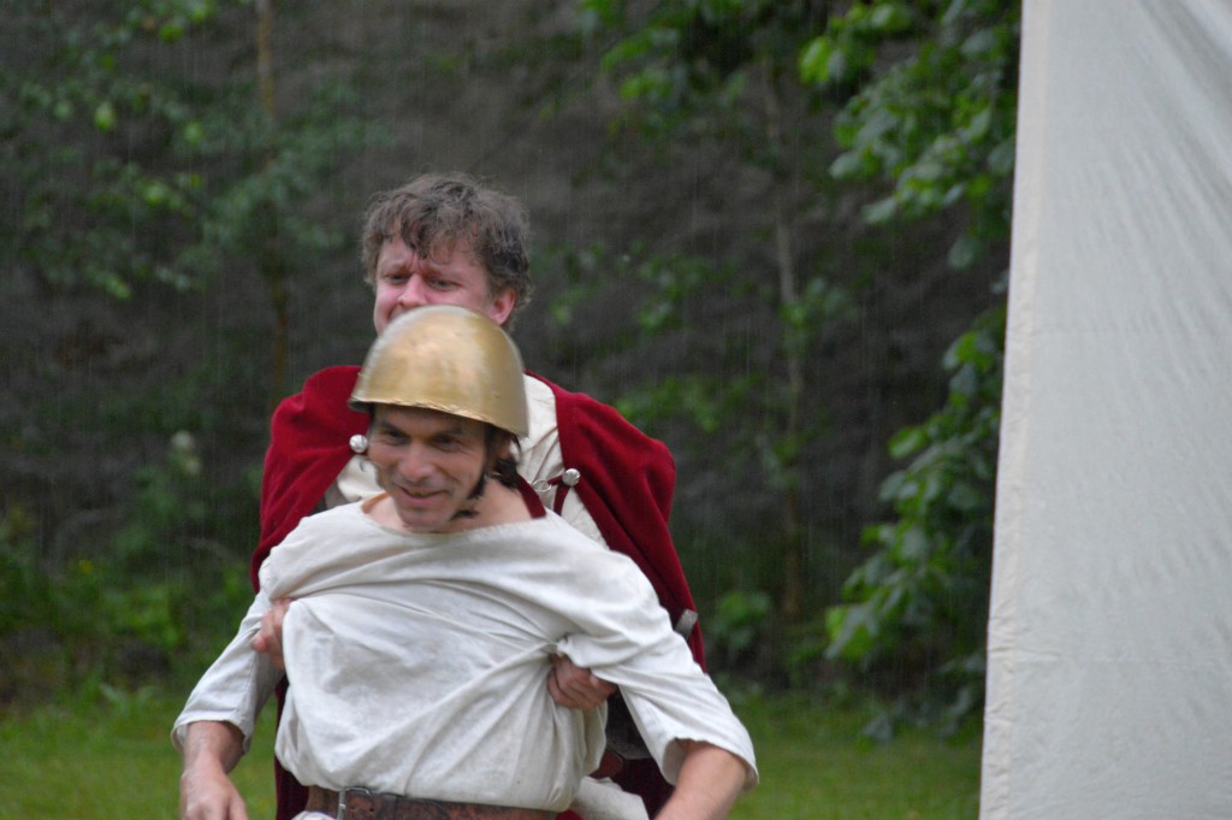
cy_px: 410
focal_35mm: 300
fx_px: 10258
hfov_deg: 6.9
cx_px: 616
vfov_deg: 4.6
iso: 3200
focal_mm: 200
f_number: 5.6
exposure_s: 1/60
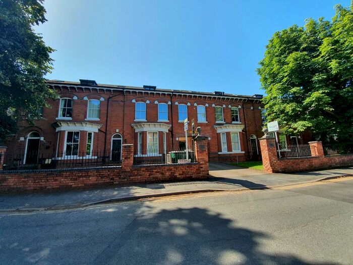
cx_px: 176
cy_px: 132
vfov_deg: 89.9
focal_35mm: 13
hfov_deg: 106.2
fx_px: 133
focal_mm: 1.8
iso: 50
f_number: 2.2
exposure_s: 1/628
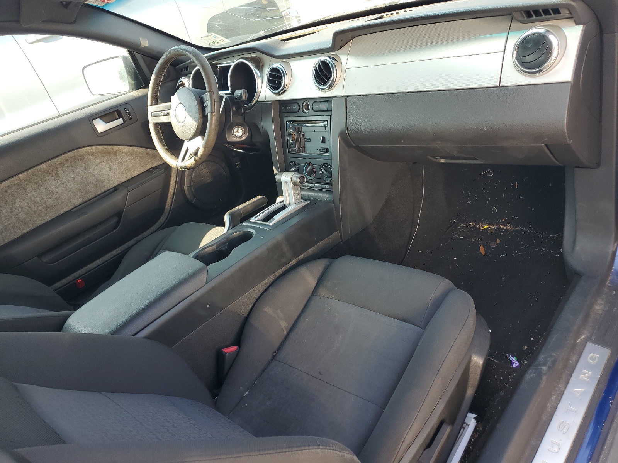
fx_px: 464
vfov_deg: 53.1
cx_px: 309
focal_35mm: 26
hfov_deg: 67.3
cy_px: 232
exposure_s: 1/217
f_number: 1.5
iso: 50
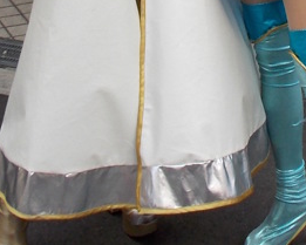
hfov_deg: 17.3
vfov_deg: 12.8
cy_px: -179
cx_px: 204
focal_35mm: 111
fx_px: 1006
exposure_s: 1/320
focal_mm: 4.1
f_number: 3.3
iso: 80
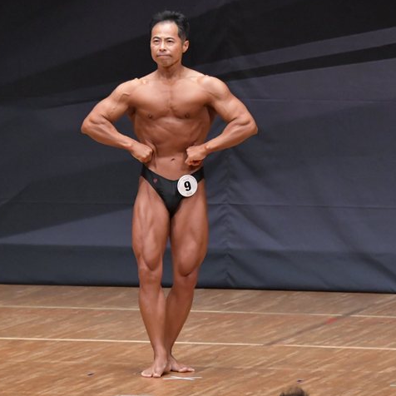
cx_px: 167
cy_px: 193
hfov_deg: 4.4
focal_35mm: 394
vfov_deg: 4.4
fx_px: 5099
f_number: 5.6
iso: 6400
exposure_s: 1/400
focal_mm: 190
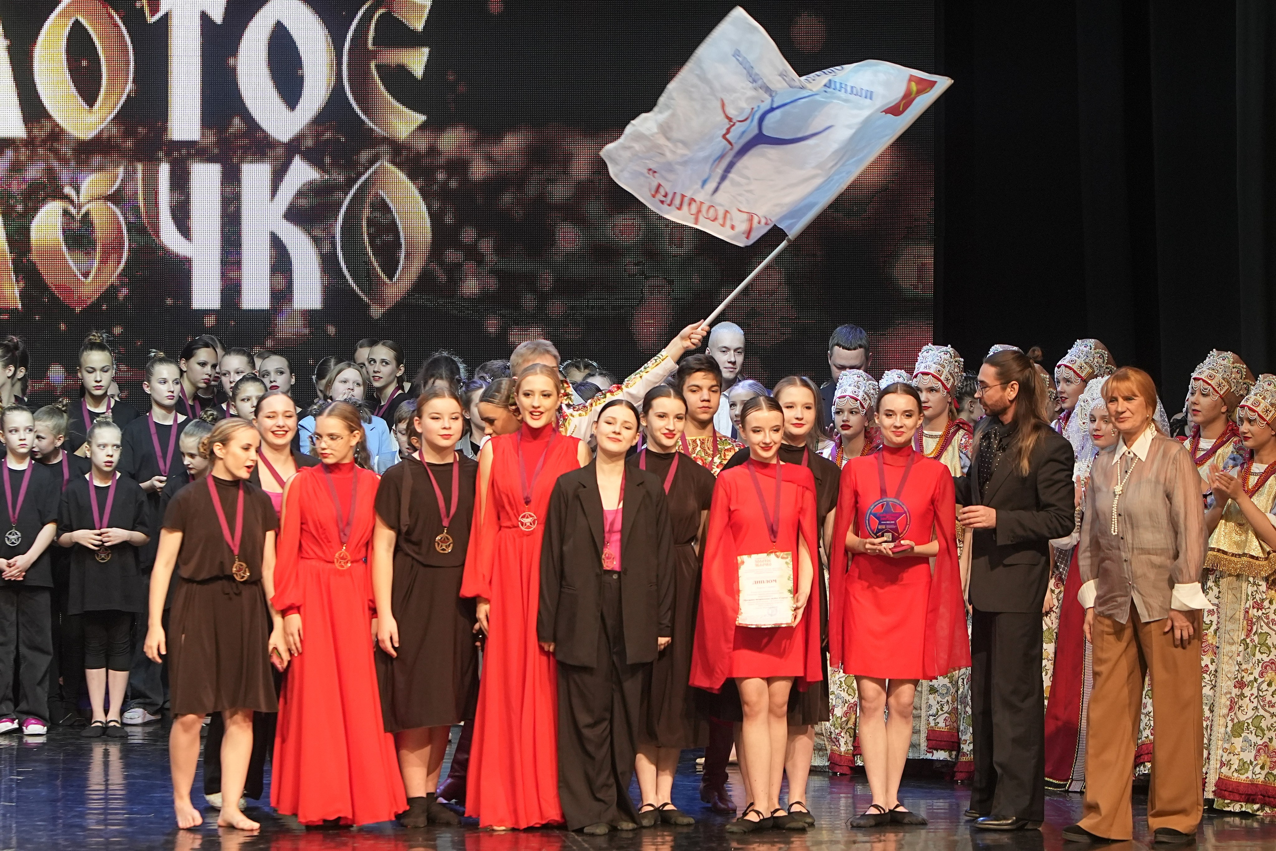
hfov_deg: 14.4
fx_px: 5033
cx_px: 638
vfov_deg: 9.7
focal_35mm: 142
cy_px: 426
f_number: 4
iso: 1600
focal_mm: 95
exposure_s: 1/200
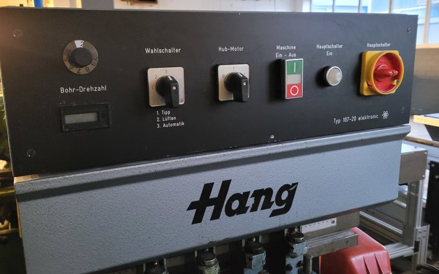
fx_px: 371
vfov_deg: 40.6
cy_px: 127
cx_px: 198
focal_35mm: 31
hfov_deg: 61.1
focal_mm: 5.4
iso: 1600
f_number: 1.8
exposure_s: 1/20
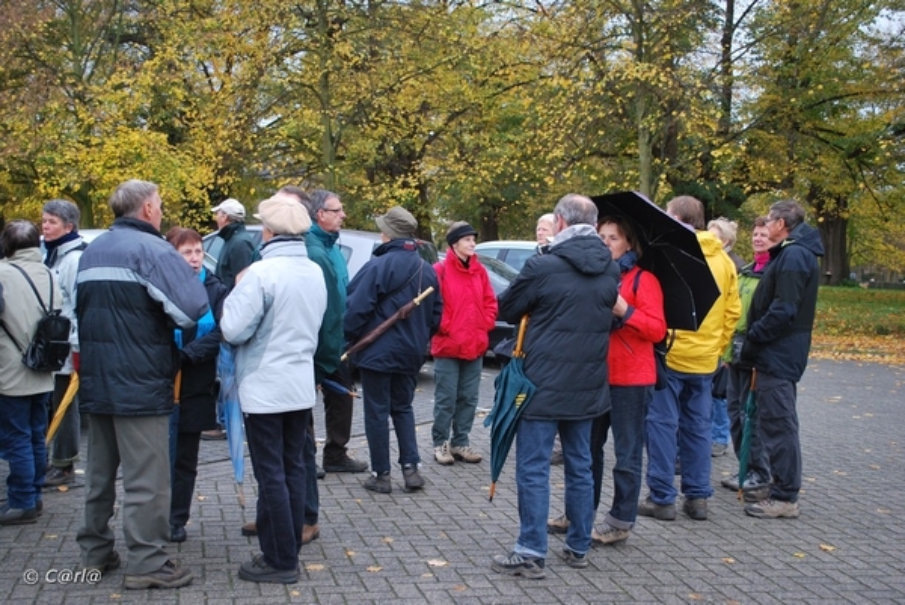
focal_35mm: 48
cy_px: 302
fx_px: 1208
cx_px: 452
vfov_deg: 28.1
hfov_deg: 41.1
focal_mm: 32
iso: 220
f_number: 4.8
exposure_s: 1/30
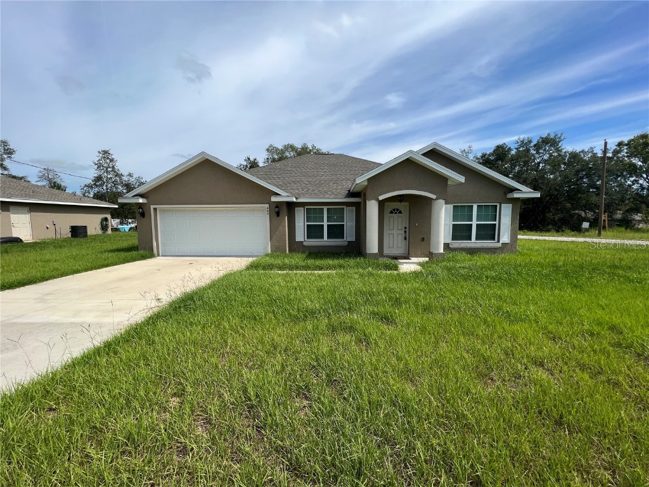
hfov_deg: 106.2
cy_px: 244
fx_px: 244
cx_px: 324
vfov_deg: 89.9
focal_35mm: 13
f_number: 1.8
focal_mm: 1.57
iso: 32
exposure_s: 1/1410
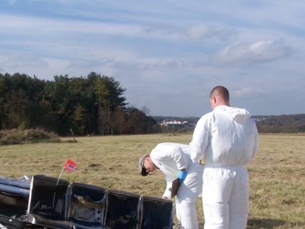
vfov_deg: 23.2
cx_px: 121
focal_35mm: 63
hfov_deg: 30.6
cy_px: 149
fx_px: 555
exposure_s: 1/500
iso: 80
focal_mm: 8
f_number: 5.6
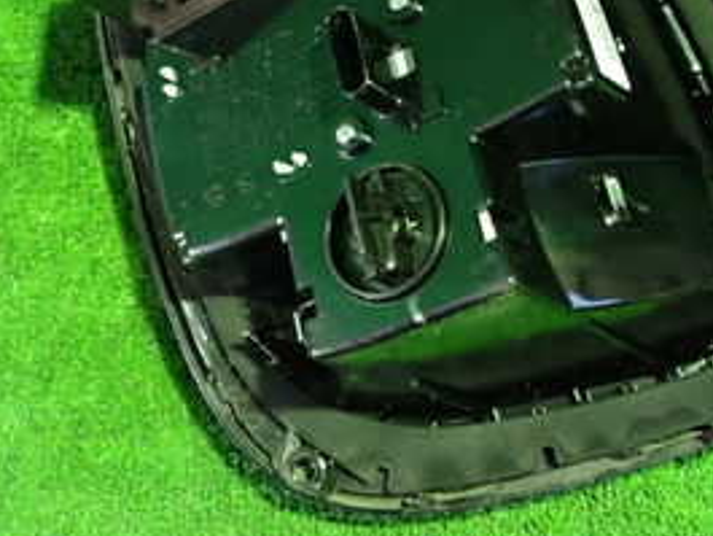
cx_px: 455
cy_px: 19
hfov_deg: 28.4
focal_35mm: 68
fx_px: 1401
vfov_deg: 21.0
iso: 800
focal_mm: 5.4
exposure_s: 1/15
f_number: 2.3
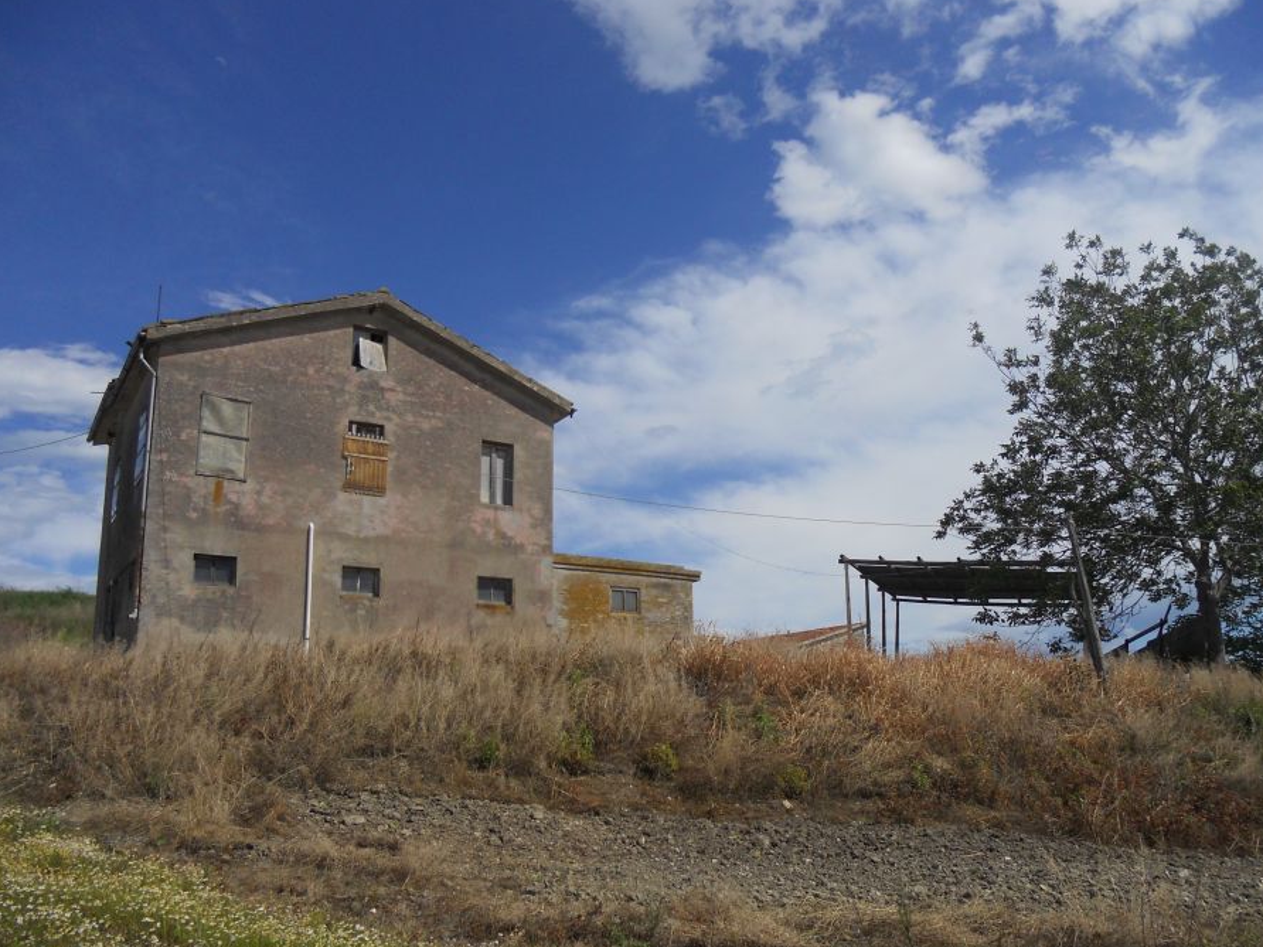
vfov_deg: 45.4
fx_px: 1131
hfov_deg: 58.3
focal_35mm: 31
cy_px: 504
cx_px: 648
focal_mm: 4.9
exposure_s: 1/320
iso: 80
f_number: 8
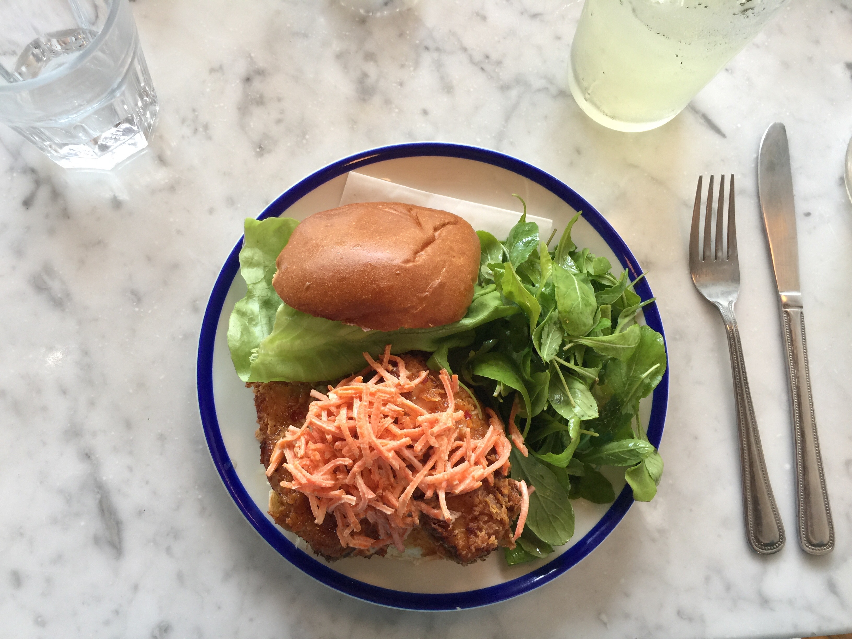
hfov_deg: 61.7
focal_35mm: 29
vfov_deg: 48.2
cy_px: 320
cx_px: 426
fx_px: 714
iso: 32
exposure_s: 1/15
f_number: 2.2
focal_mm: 4.15
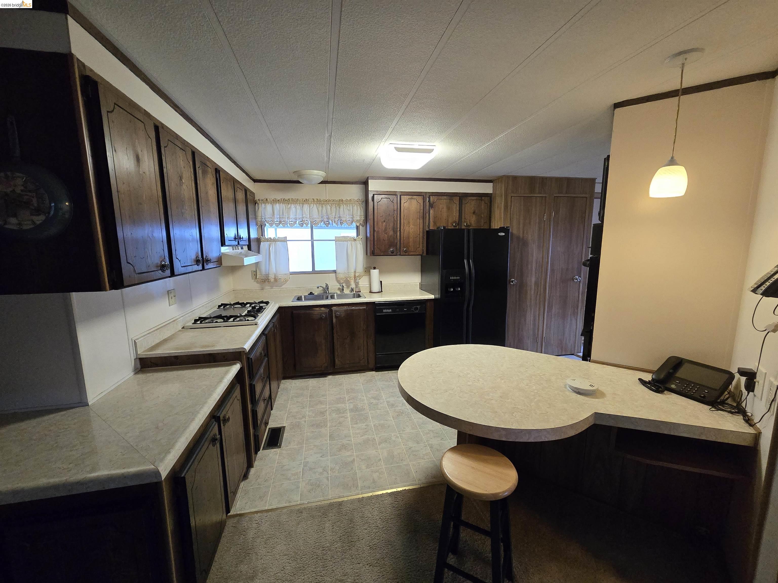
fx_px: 292
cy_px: 292
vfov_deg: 89.9
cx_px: 389
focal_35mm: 13
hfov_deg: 106.2
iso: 640
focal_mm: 2.2
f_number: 2.2
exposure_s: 1/60
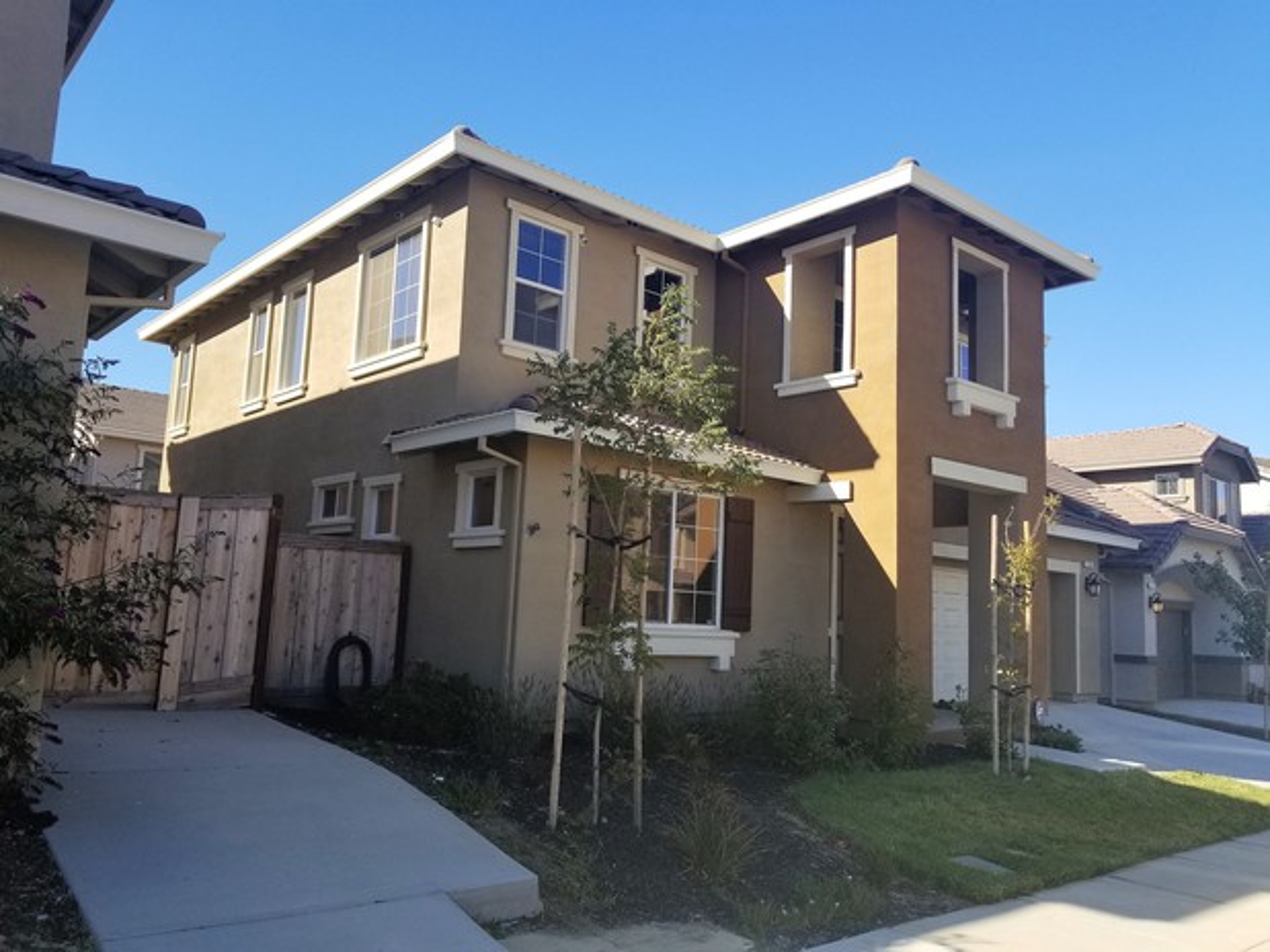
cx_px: 635
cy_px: 476
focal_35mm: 26
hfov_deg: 67.3
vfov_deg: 53.0
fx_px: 954
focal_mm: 4.25
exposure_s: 1/1192
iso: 50
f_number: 1.7
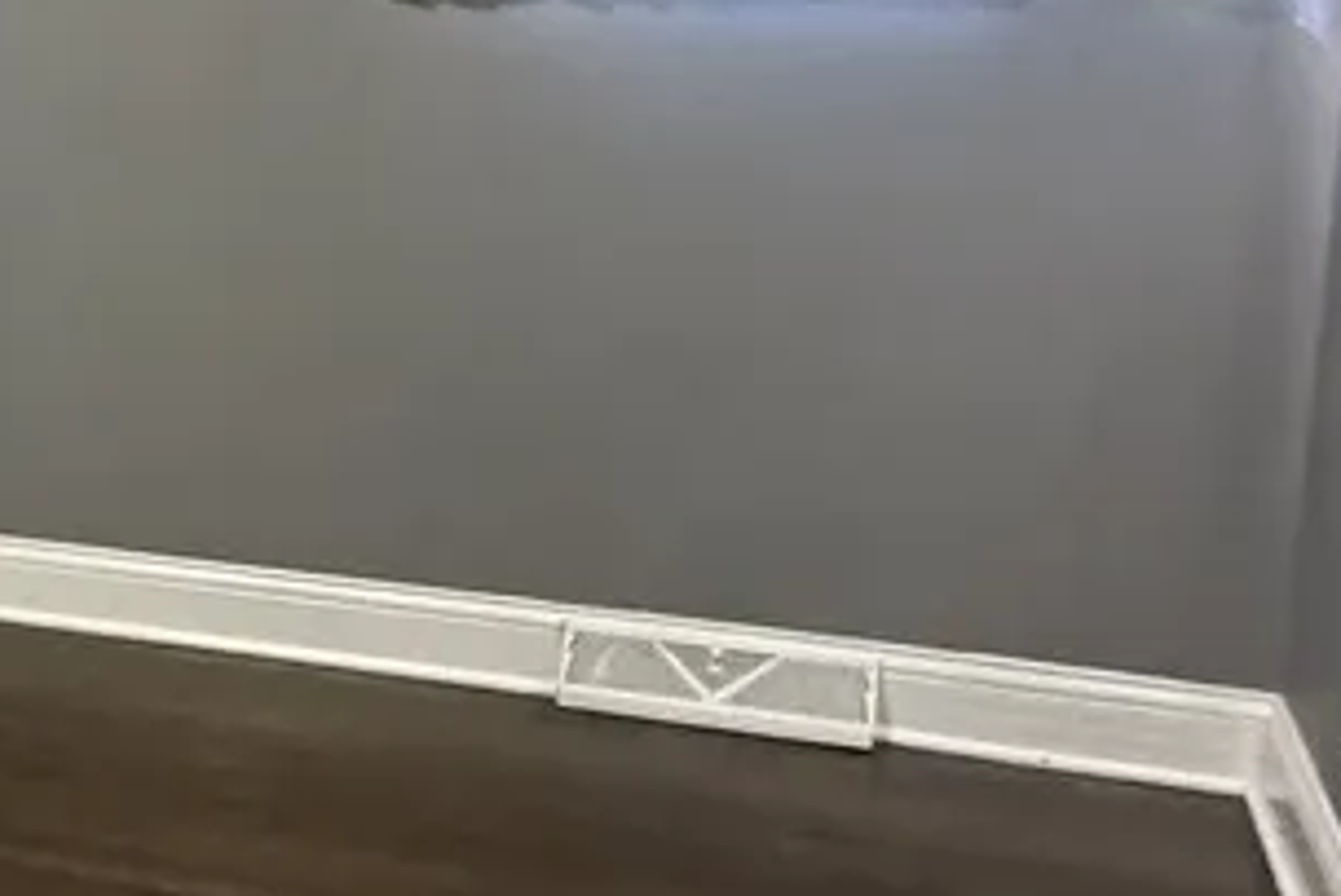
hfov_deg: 22.5
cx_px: -798
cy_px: 278
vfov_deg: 19.7
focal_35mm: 69
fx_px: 2571
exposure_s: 1/60
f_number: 2.2
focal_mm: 2.22
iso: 800
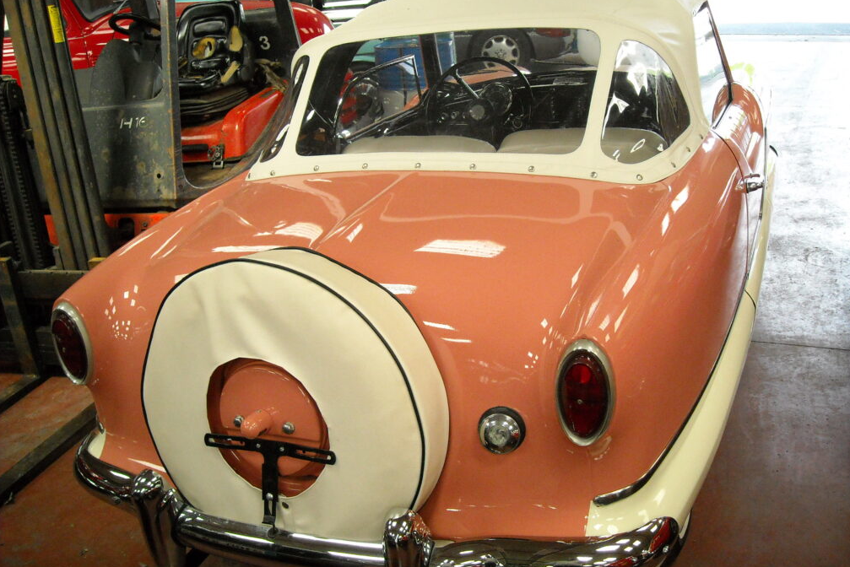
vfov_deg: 36.0
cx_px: 424
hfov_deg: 51.9
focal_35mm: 37
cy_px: 294
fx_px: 874
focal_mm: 5.7
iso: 518
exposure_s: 1/250
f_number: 2.8
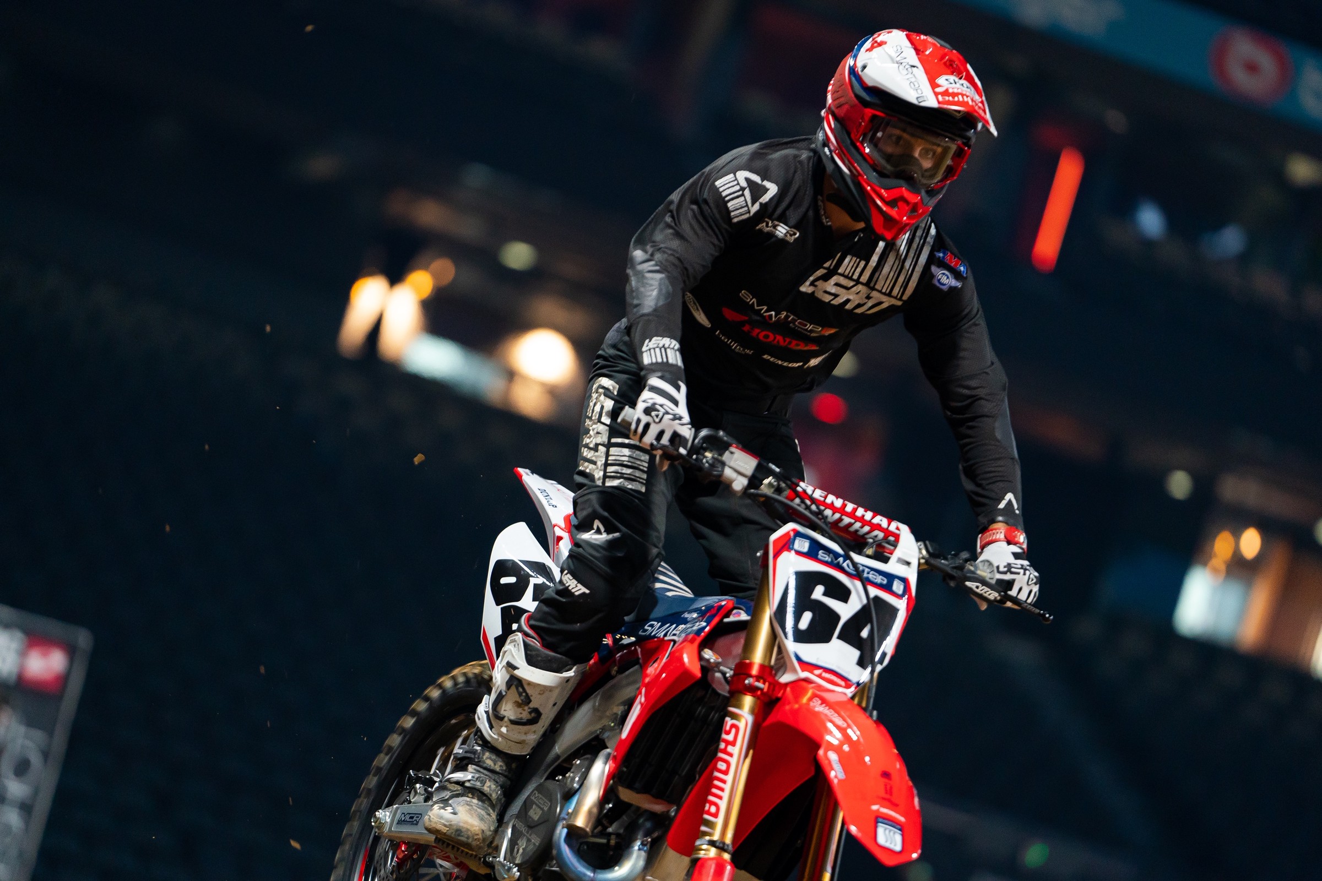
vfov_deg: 6.9
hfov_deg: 10.3
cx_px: 661
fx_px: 7344
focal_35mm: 200
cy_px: 440
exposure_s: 1/800
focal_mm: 200
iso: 2500
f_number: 3.2
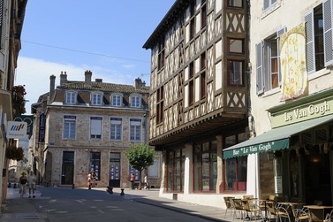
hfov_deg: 40.4
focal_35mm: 49
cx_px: 163
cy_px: 117
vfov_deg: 27.5
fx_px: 453
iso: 200
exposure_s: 1/160
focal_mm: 44
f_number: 13
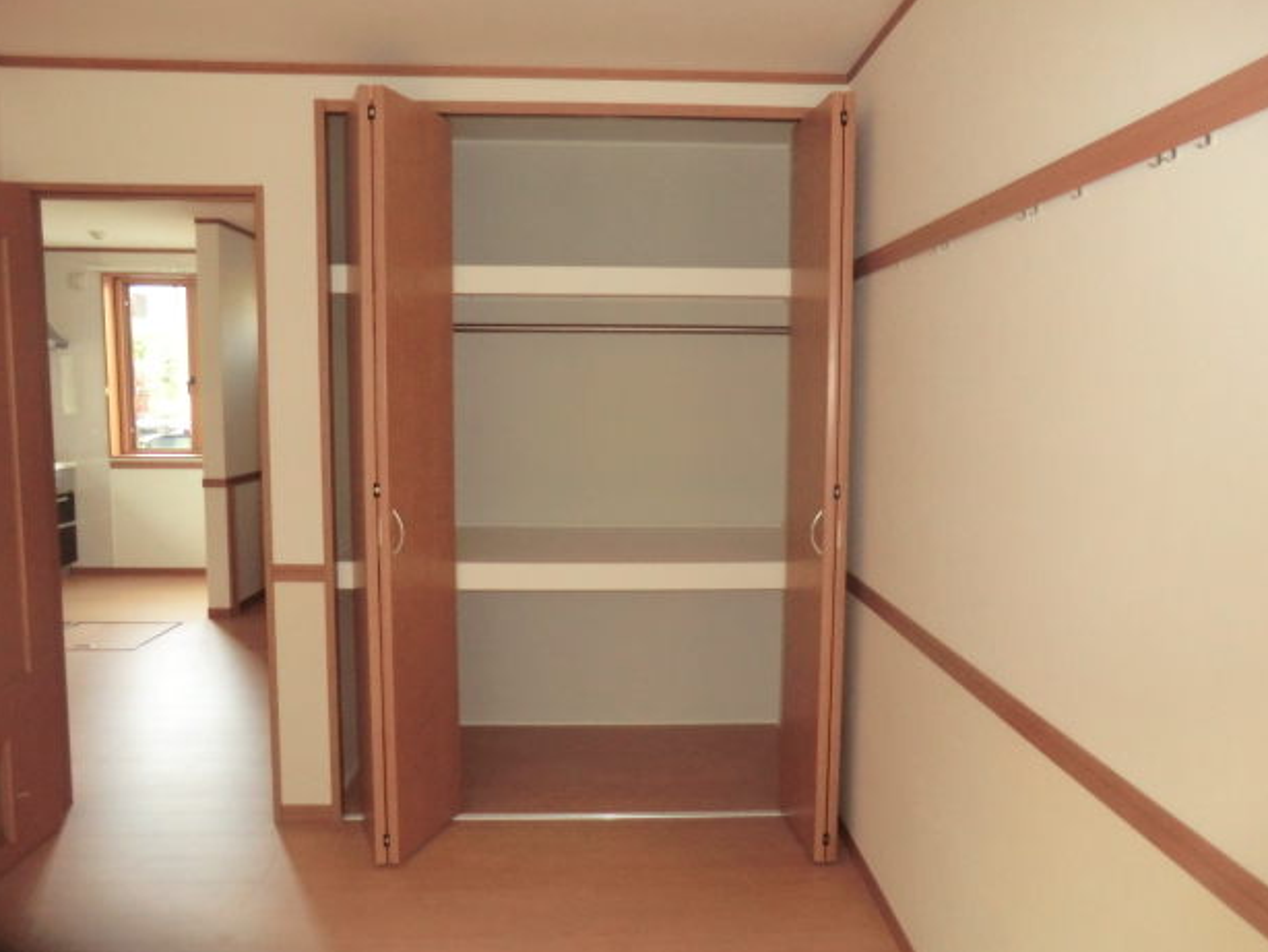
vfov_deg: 54.9
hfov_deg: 69.4
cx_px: 648
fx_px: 916
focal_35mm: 25
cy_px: 471
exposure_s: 1/40
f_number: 3.2
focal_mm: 4.3
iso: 400
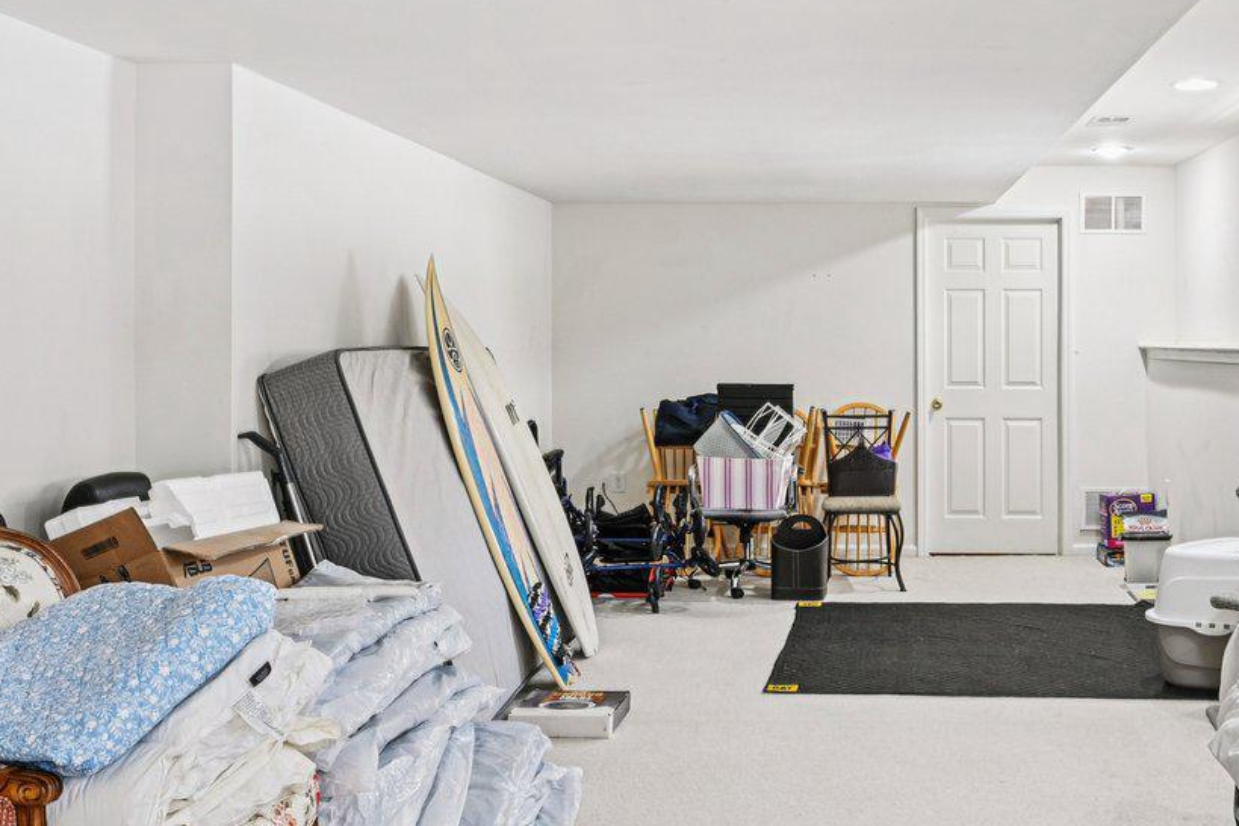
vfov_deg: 33.4
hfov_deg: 47.6
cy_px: 384
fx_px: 1377
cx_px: 834
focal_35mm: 40
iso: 400
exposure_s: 1/6
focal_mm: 16
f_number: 8
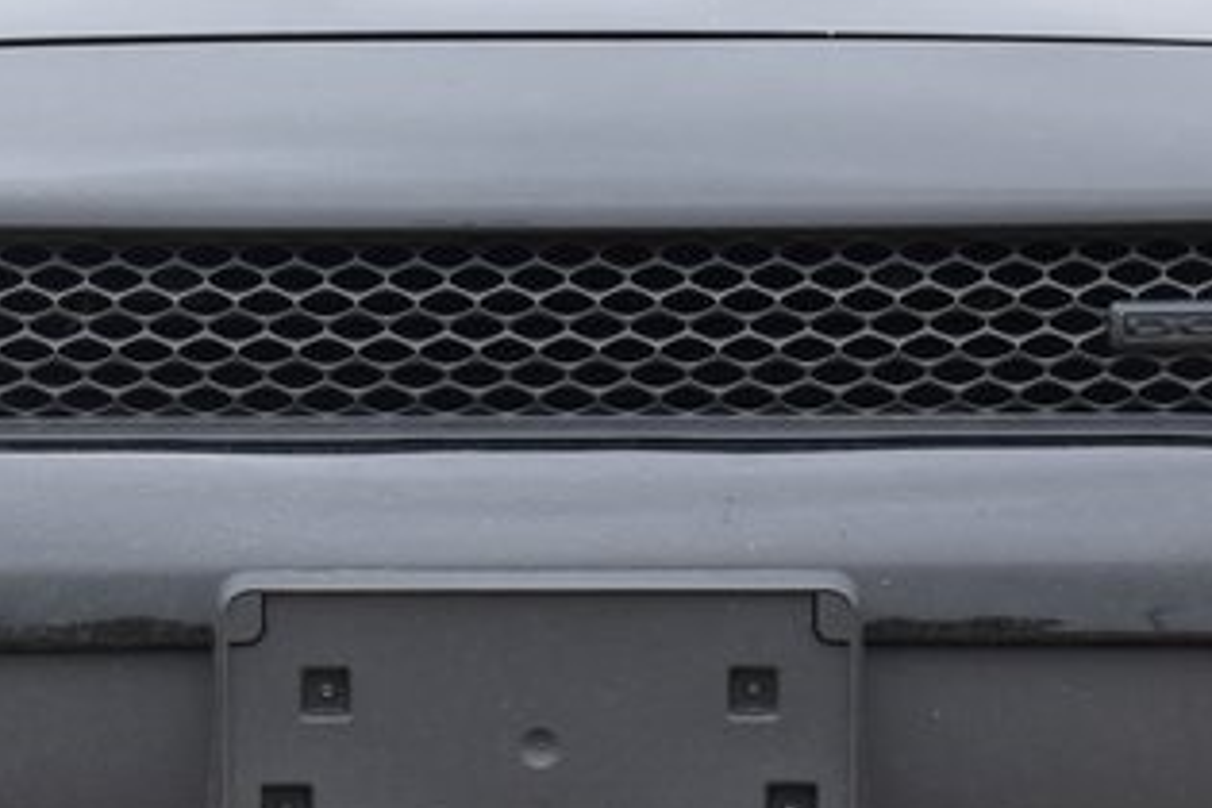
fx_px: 7877
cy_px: 421
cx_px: 539
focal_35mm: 234
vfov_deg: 5.9
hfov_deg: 8.8
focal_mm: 48
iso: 400
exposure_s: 1/60
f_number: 8
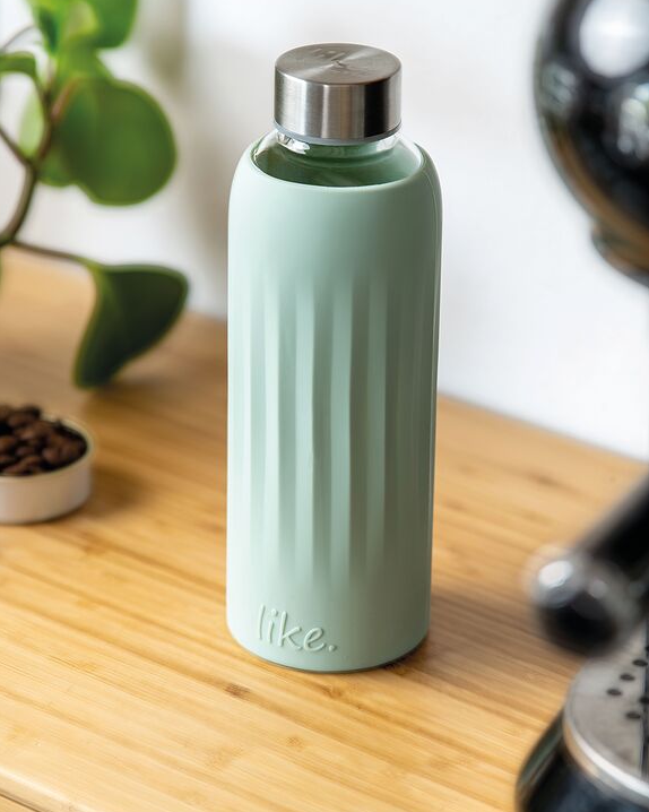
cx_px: 323
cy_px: 386
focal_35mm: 119
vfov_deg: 16.2
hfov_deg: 13.0
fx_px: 2858
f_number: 6.3
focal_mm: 105
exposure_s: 1/2
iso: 100
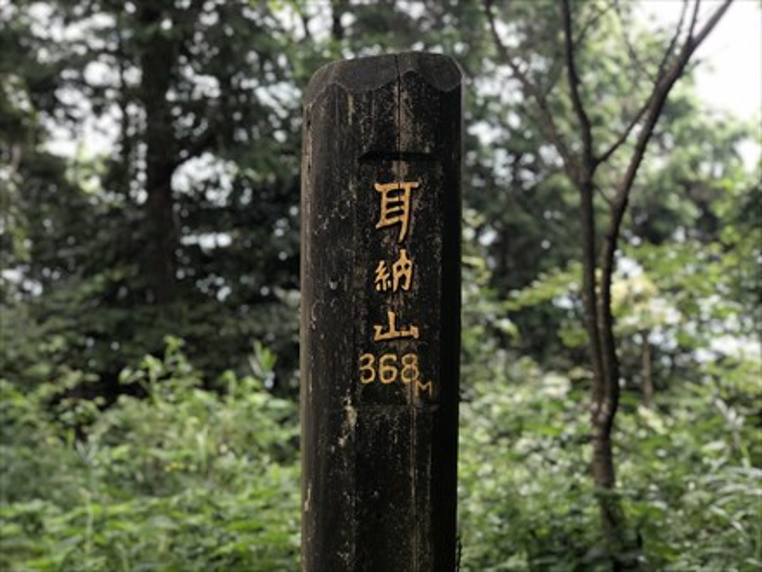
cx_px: 381
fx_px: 1145
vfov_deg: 28.0
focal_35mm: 52
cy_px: 286
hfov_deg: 36.8
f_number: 2.4
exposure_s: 1/60
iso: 40
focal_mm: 6
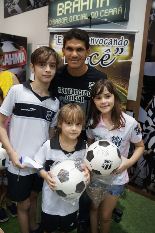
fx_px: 175
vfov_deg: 67.4
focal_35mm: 27
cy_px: 116
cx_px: 78
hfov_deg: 47.9
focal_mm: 18
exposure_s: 1/60
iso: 640
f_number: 4
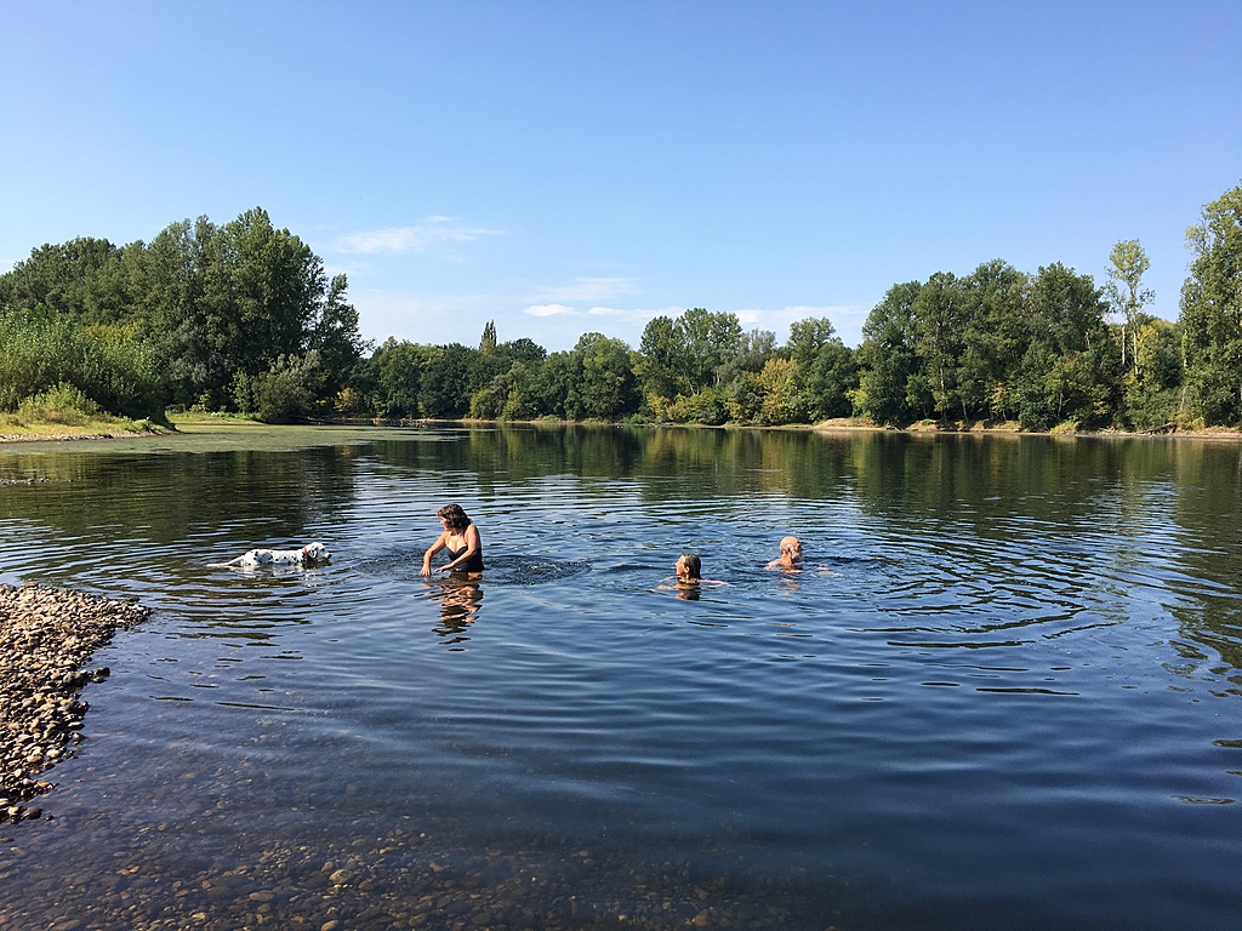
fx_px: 1041
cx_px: 621
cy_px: 466
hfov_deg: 61.7
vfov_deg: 48.2
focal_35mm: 29
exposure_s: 1/1202
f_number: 2.2
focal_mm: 4.15
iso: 25
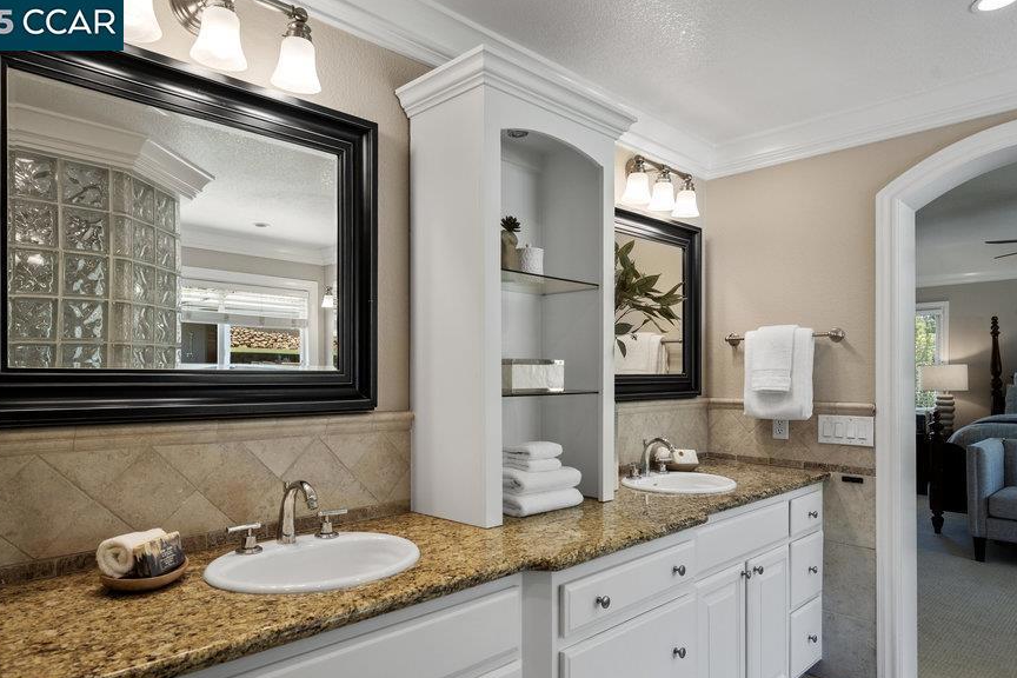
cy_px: 384
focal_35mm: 22
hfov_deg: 78.5
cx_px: 477
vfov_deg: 57.0
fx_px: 621
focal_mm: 19
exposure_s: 1/30
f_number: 7.1
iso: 160
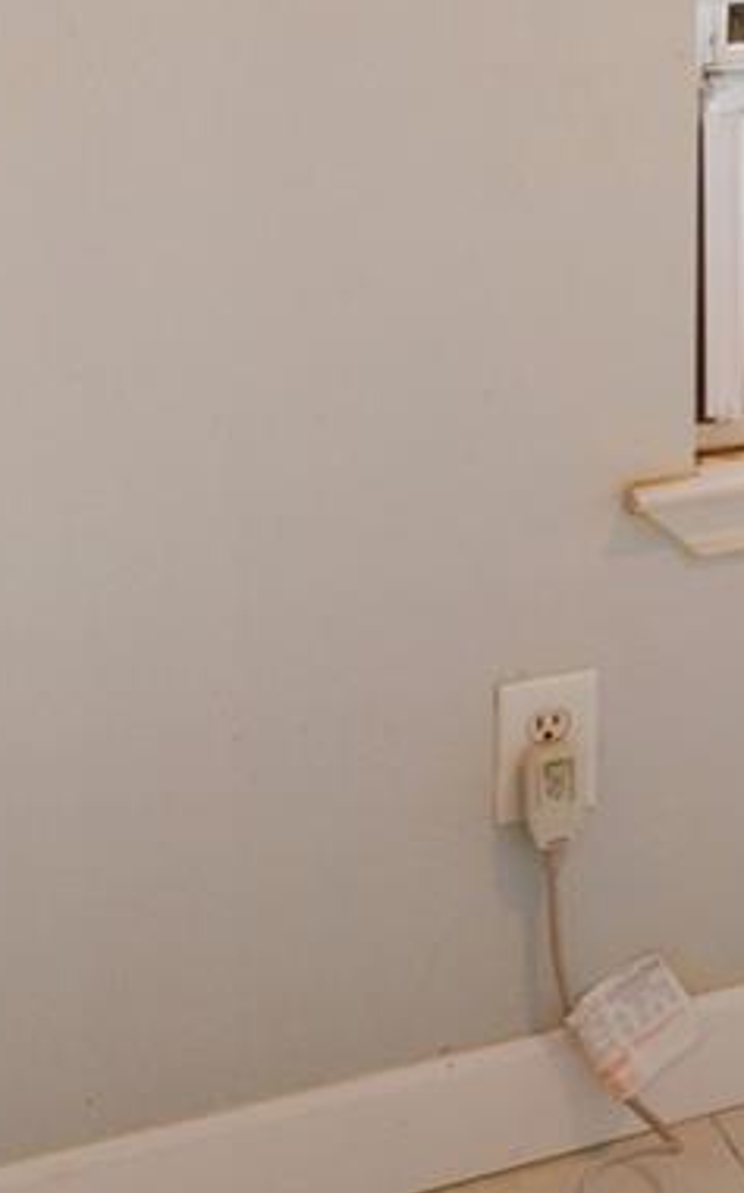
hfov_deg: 11.0
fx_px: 2859
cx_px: 2066
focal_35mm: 88
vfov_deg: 22.1
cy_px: -179
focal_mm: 16
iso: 400
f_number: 8
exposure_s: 1/1.25
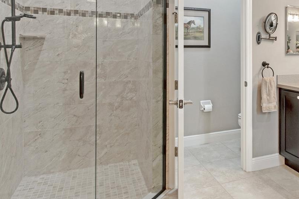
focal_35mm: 30
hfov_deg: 58.6
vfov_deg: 42.4
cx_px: 226
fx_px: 249
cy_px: 53
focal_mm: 10
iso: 100
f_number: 7.1
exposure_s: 1/6
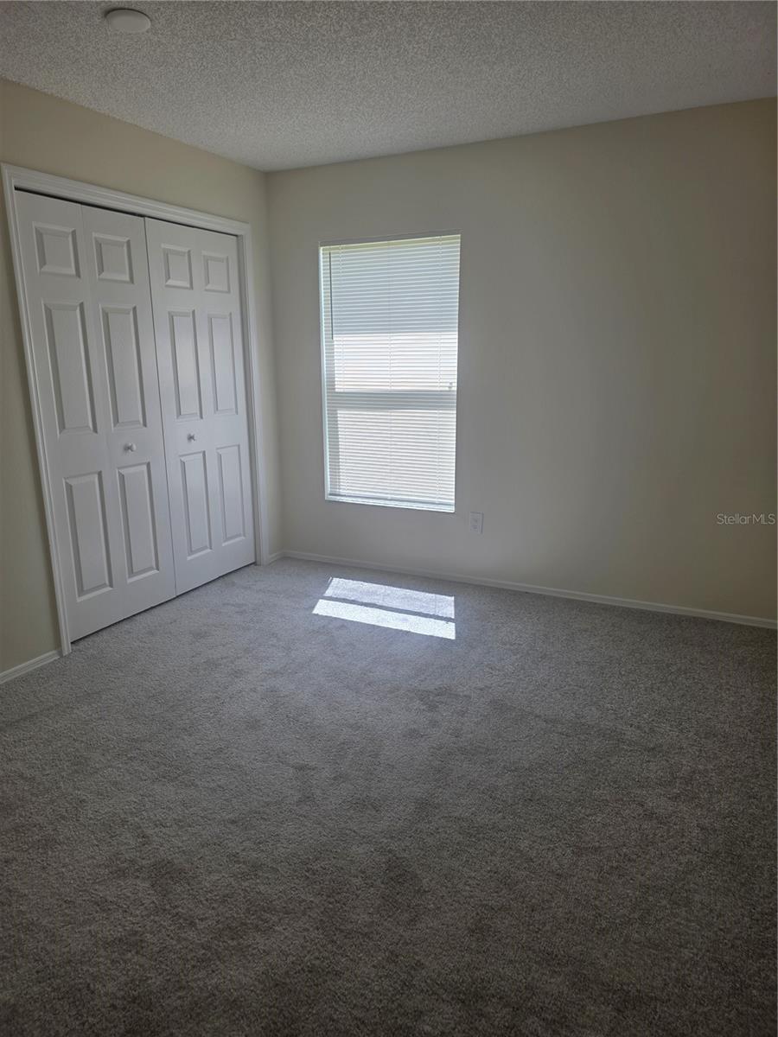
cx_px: 389
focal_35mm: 23
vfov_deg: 73.9
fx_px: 689
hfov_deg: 58.9
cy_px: 518
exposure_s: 1/120
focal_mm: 6.3
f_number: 1.7
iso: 12
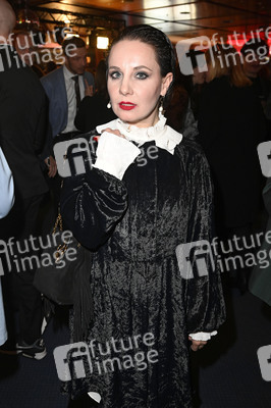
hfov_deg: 41.0
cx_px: 136
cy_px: 204
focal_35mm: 32
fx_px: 362
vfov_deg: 58.8
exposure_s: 1/50
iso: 3200
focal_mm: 32
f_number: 5.6
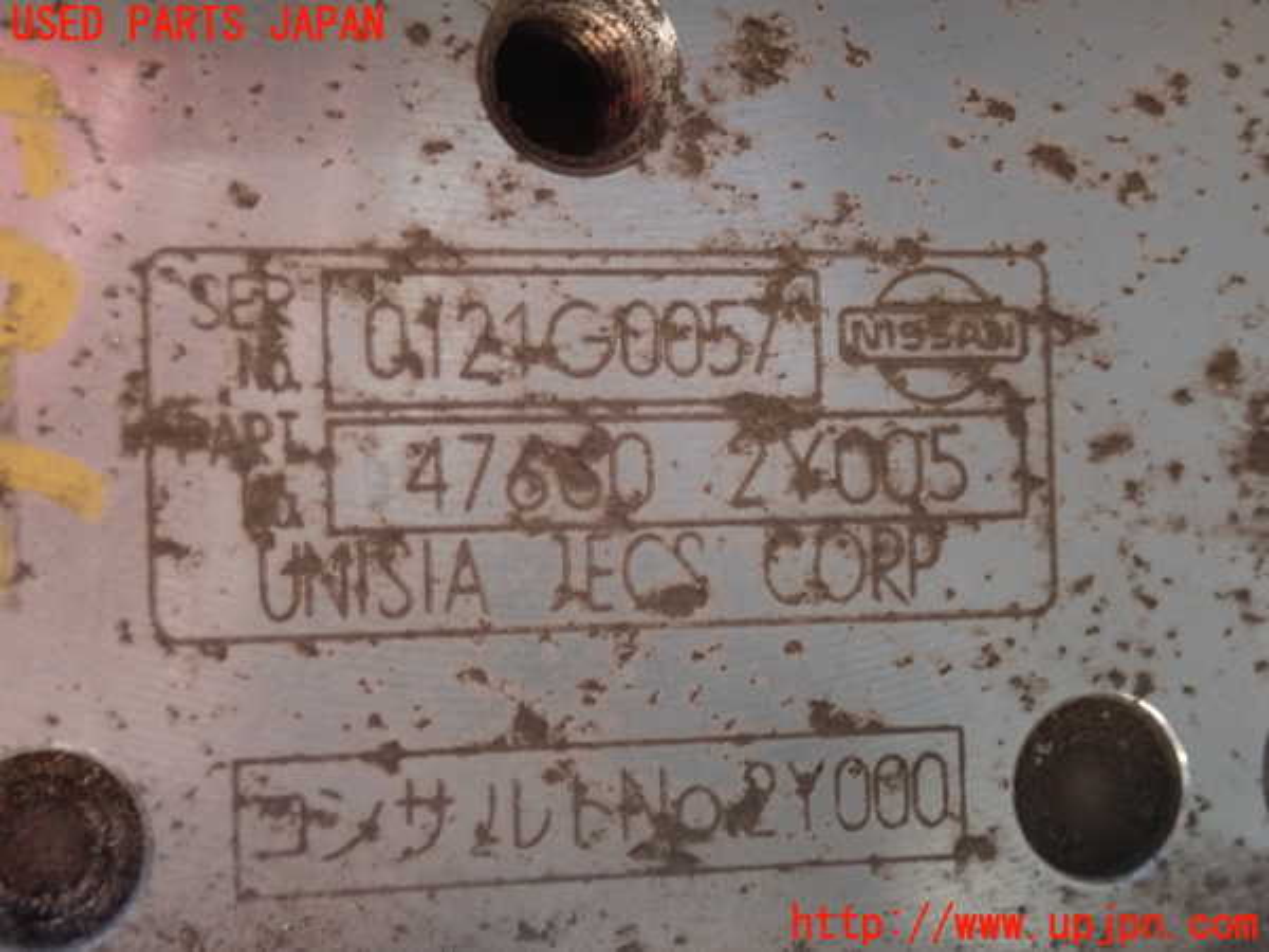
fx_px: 2603
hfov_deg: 27.4
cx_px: 634
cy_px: 476
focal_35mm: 71
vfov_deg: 20.7
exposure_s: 1/60
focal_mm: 12.73
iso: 200
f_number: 3.9
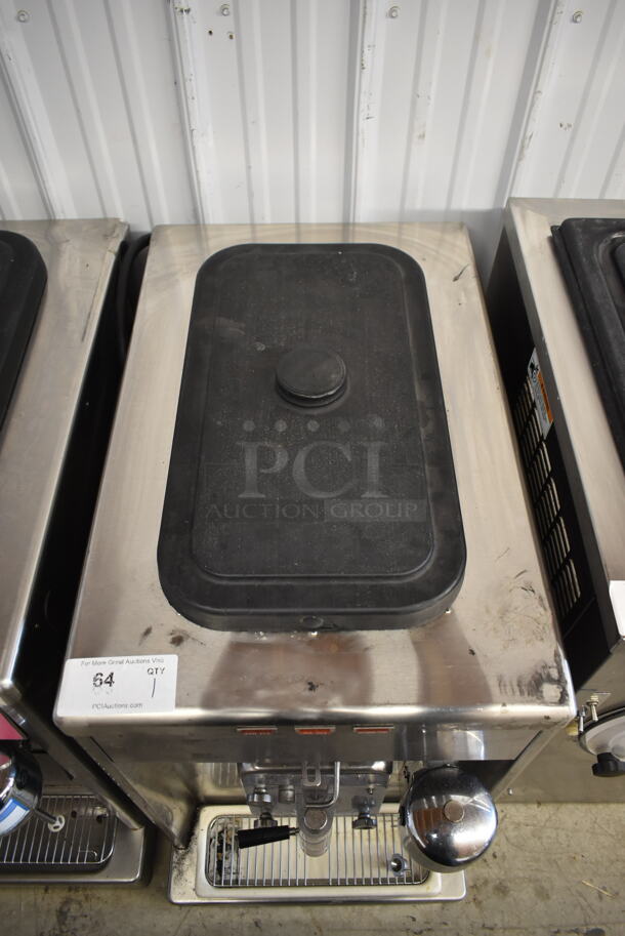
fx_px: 702
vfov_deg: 67.3
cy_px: 468
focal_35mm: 27
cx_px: 312
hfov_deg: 48.0
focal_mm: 18
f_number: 3.5
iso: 900
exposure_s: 1/30
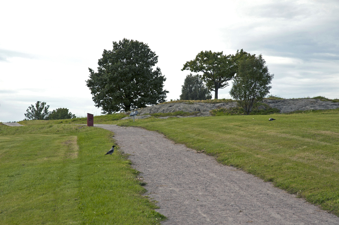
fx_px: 988
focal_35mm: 105
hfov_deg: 19.5
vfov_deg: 13.0
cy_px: 112
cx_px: 170
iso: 200
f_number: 8
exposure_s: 1/250
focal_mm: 70
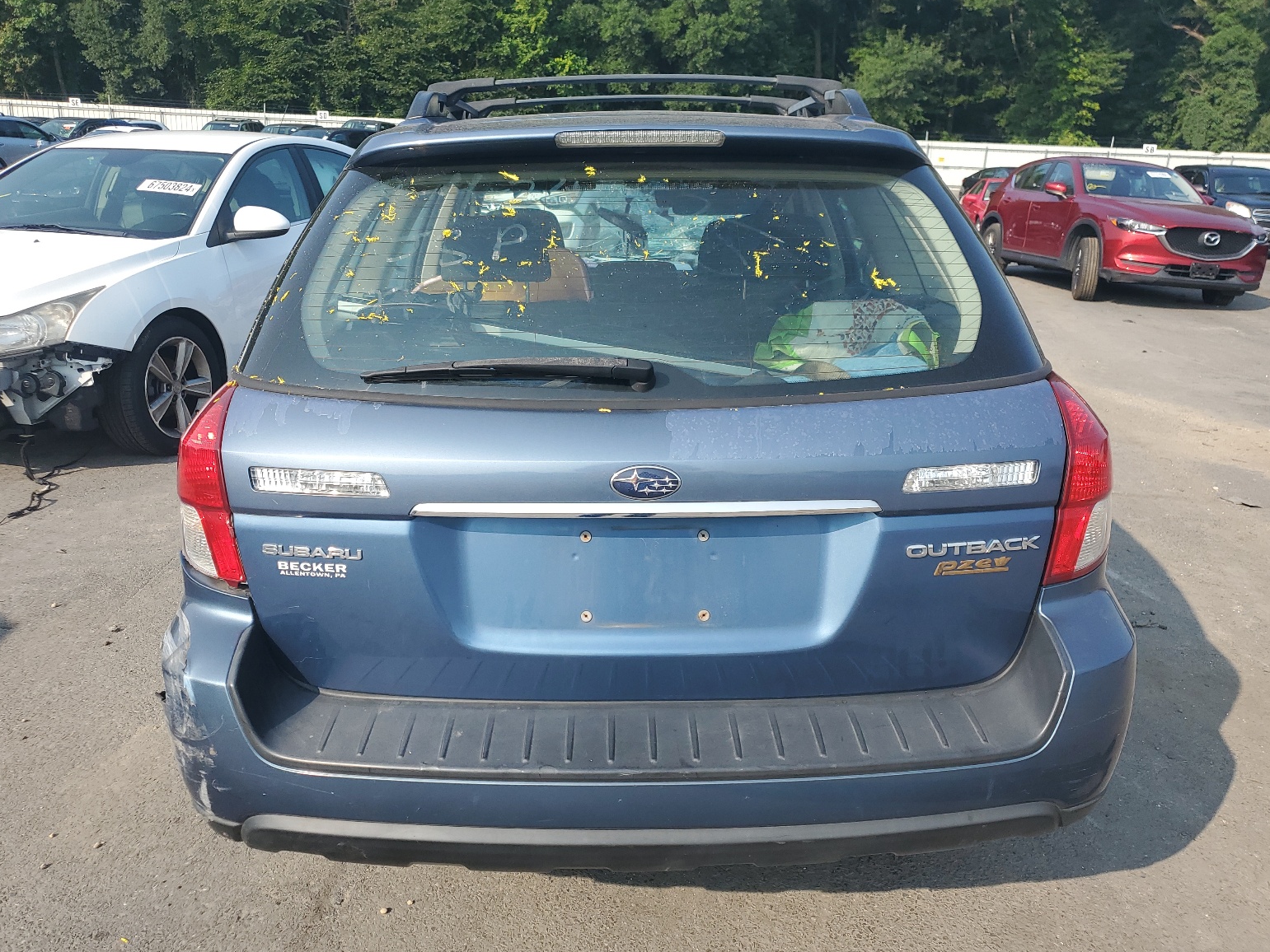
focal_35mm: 27
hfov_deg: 65.3
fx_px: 991
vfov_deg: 51.4
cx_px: 640
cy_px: 492
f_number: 1.5
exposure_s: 1/1667
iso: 50
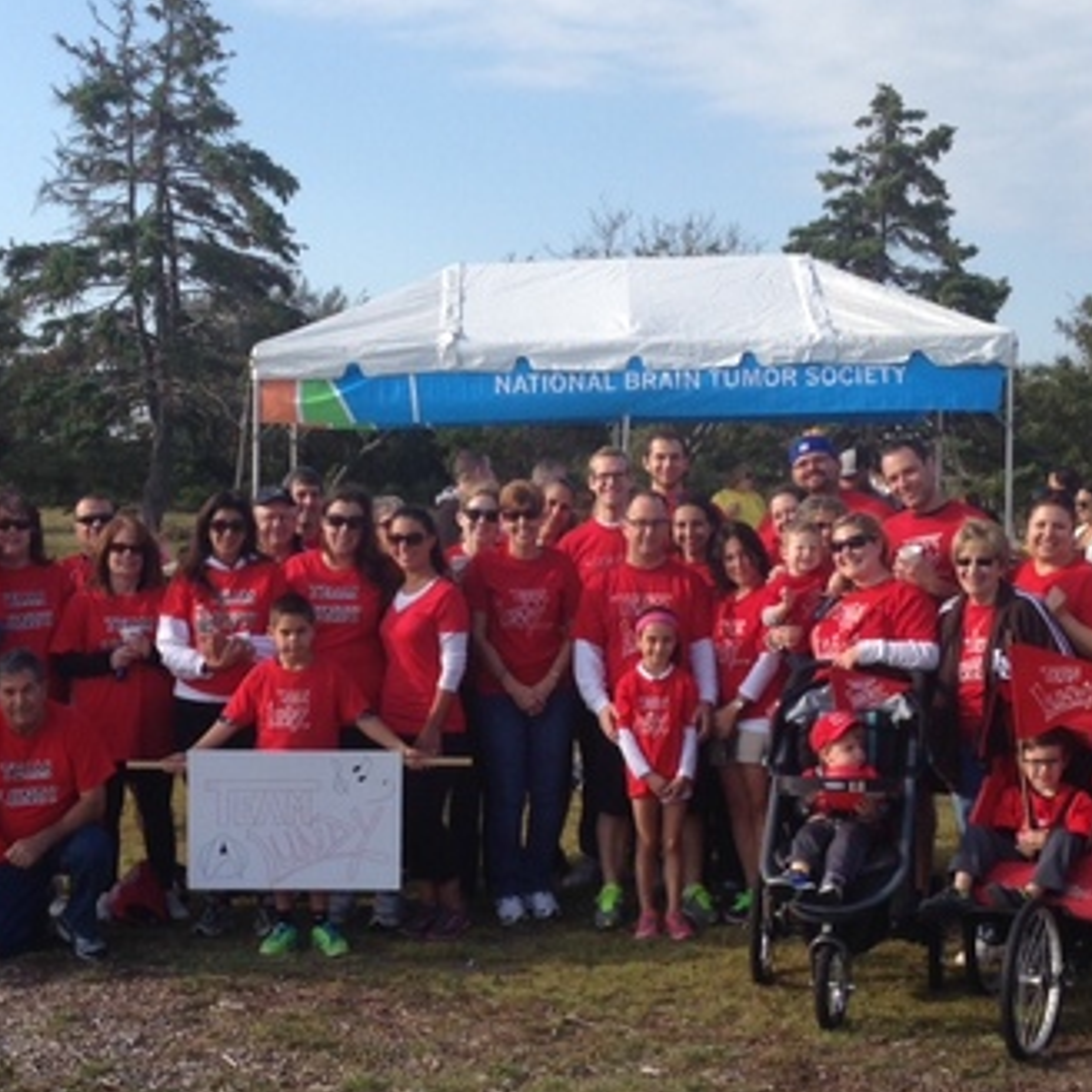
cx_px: 463
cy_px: 699
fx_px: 2284
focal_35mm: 64
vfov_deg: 26.8
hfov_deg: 26.9
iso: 50
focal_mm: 4.12
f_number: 2.4
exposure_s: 1/1205
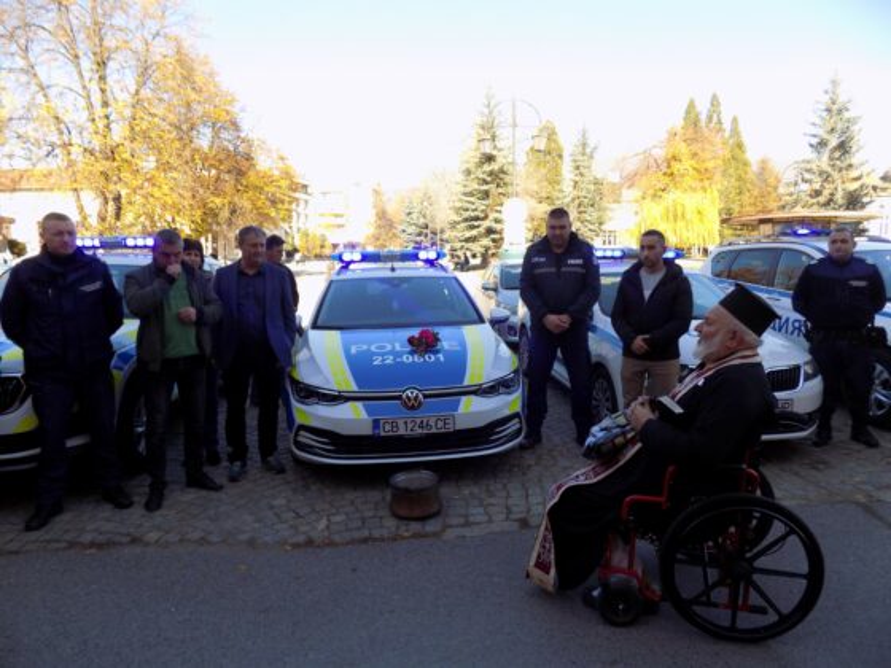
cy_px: 334
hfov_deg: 73.9
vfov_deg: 58.9
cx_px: 446
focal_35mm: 23
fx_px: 592
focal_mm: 4
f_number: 3.1
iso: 80
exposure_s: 1/200
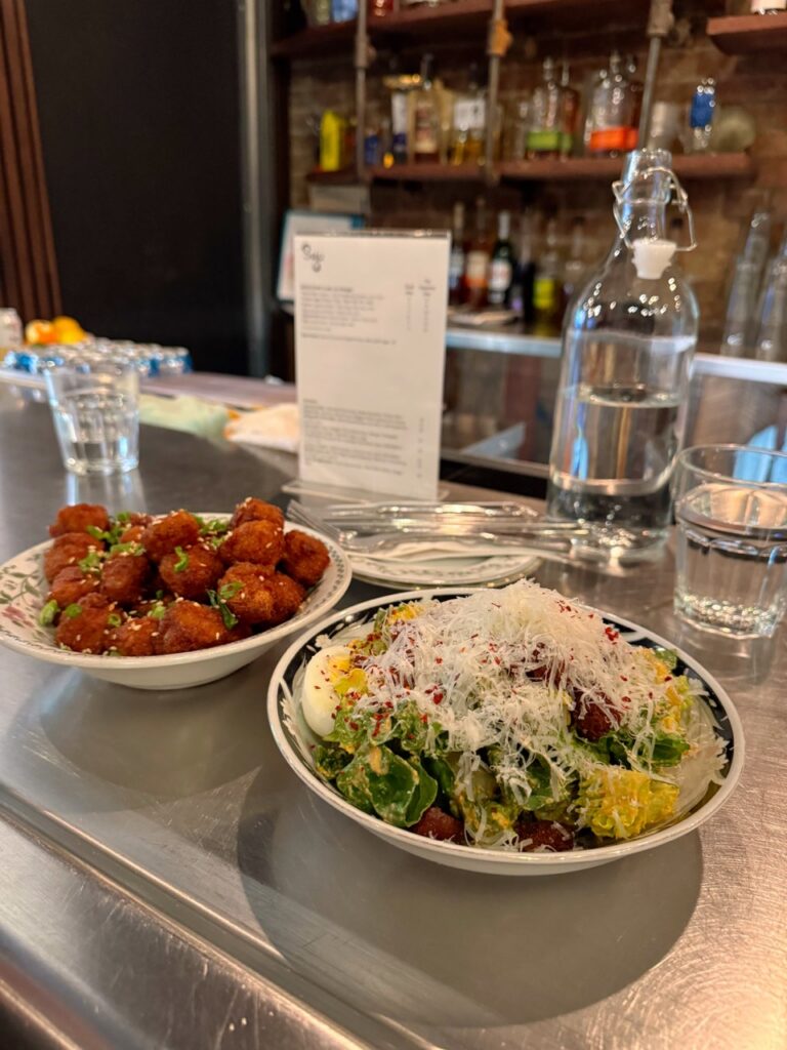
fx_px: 728
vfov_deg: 71.6
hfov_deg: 56.8
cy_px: 525
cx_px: 394
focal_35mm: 24
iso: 800
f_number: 1.78
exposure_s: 1/40
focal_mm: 6.76
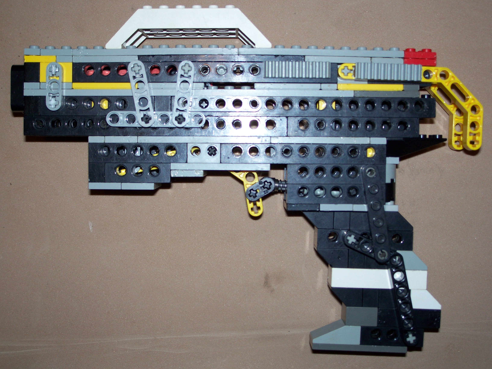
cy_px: 184
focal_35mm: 51
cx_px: 246
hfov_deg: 37.5
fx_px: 725
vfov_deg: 28.6
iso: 125
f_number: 3.2
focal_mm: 10.7
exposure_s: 1/80
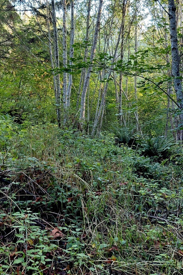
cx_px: 70
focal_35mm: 41
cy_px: 135
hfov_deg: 32.5
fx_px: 313
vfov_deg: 47.4
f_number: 1.8
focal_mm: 4.69
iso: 250
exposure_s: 1/60.2
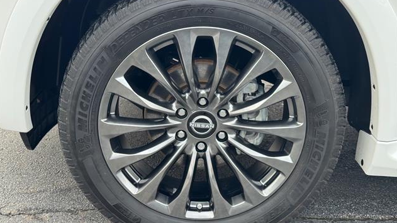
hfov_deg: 39.2
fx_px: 558
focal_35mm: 53
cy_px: 102
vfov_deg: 22.6
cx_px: 198
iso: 100
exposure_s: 1/151
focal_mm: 6.76
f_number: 1.78
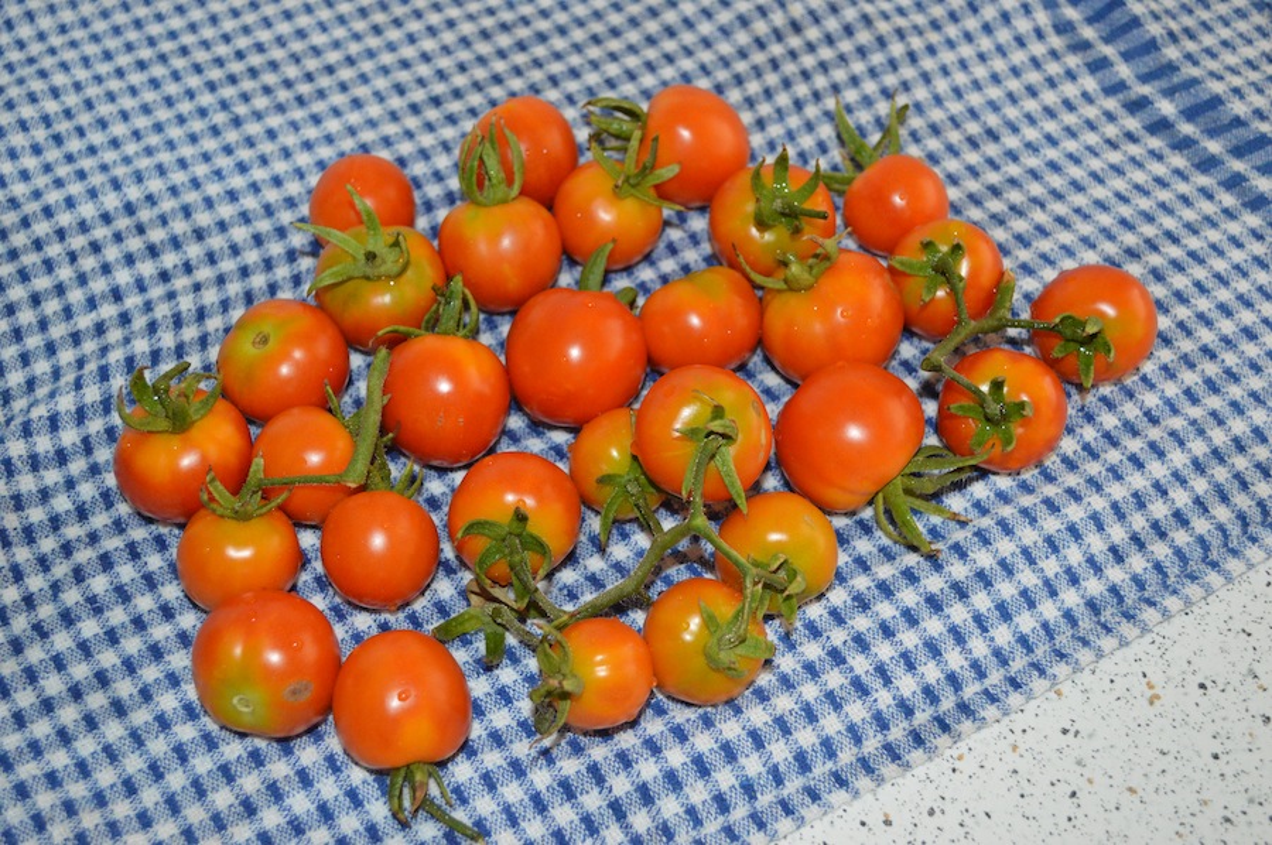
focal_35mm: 44
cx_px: 636
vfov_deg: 30.8
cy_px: 422
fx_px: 1535
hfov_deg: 45.0
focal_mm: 29
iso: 2200
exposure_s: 1/60
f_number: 4.5
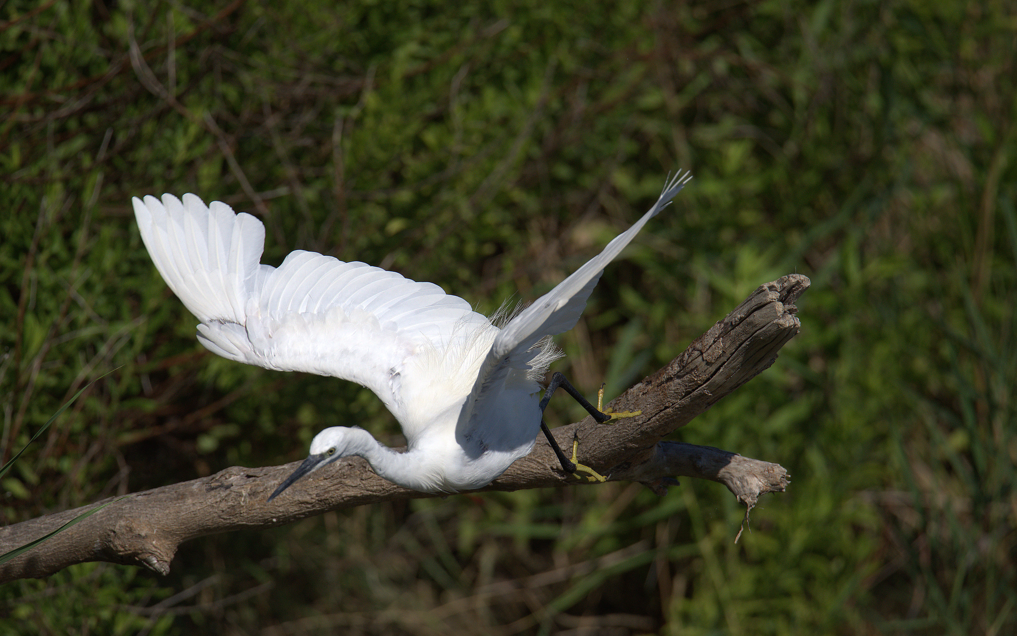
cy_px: 333
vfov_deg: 2.1
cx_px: 509
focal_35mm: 613
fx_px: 16991
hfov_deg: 3.4
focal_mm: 600
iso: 640
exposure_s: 1/3200
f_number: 8
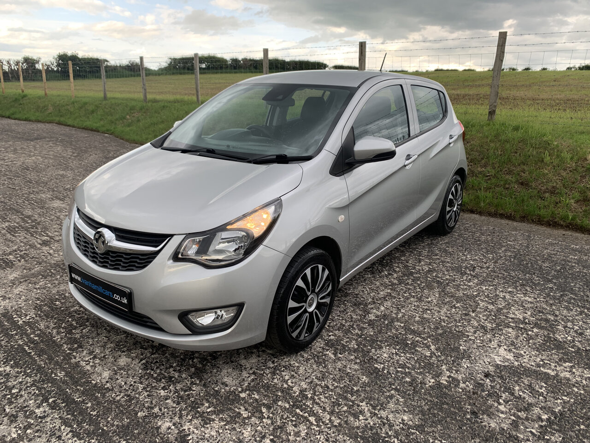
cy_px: 222
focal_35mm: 26
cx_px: 295
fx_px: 443
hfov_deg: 67.3
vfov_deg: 53.1
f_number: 1.8
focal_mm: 4.25
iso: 25
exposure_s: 1/171
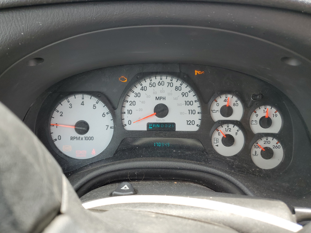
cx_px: 156
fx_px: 234
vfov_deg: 53.1
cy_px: 116
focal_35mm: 26
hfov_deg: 67.3
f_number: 1.5
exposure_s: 1/164
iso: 50
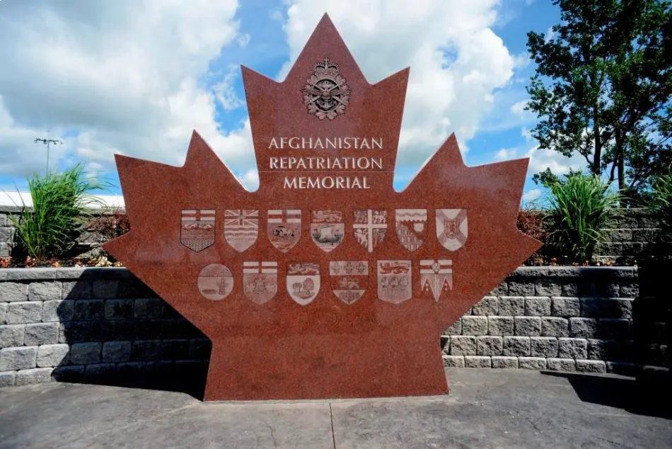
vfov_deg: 24.6
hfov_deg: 36.2
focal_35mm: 55
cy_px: 224
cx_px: 336
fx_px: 1027
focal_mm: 55
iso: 100
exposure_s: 1/200
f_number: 8
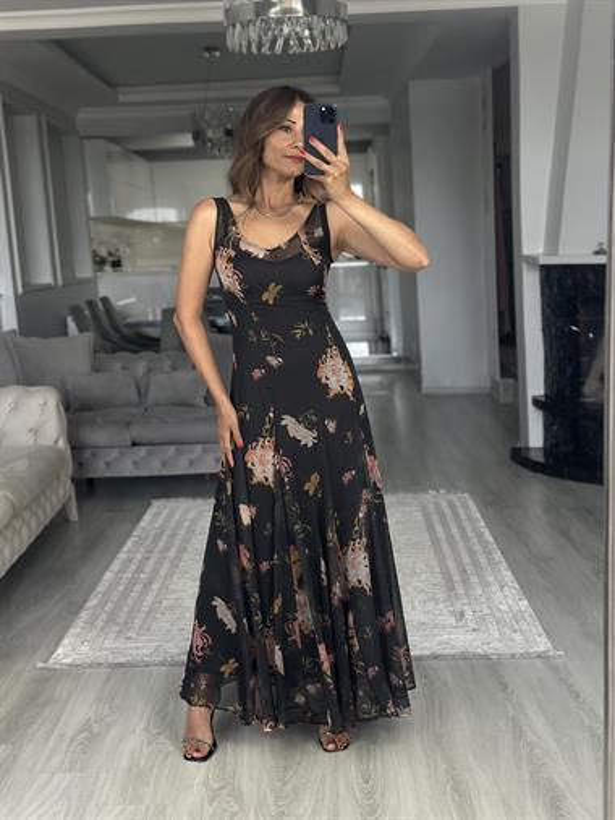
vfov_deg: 39.6
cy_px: 410
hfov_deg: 30.3
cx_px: 308
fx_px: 1136
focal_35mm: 48
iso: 125
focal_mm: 6.86
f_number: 1.78
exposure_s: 1/121
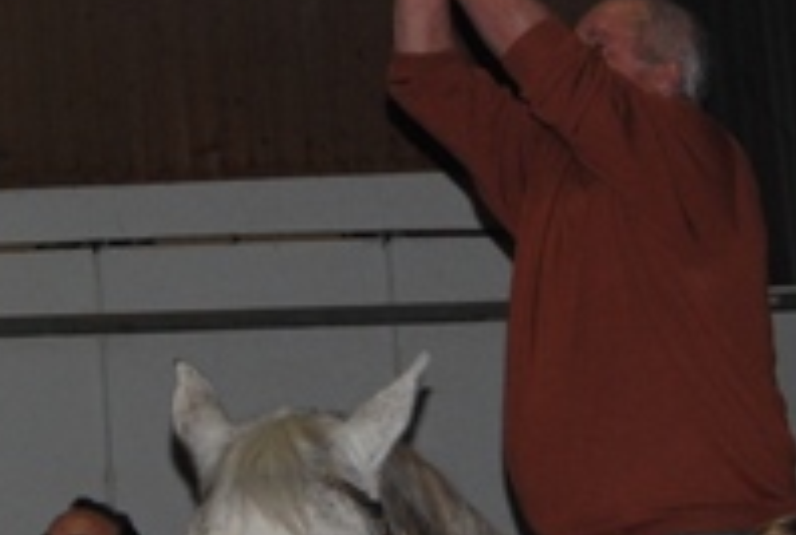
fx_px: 4543
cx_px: 181
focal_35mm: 205
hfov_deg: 10.0
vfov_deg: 6.7
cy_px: 16
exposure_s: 1/60
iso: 200
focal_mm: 28
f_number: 4
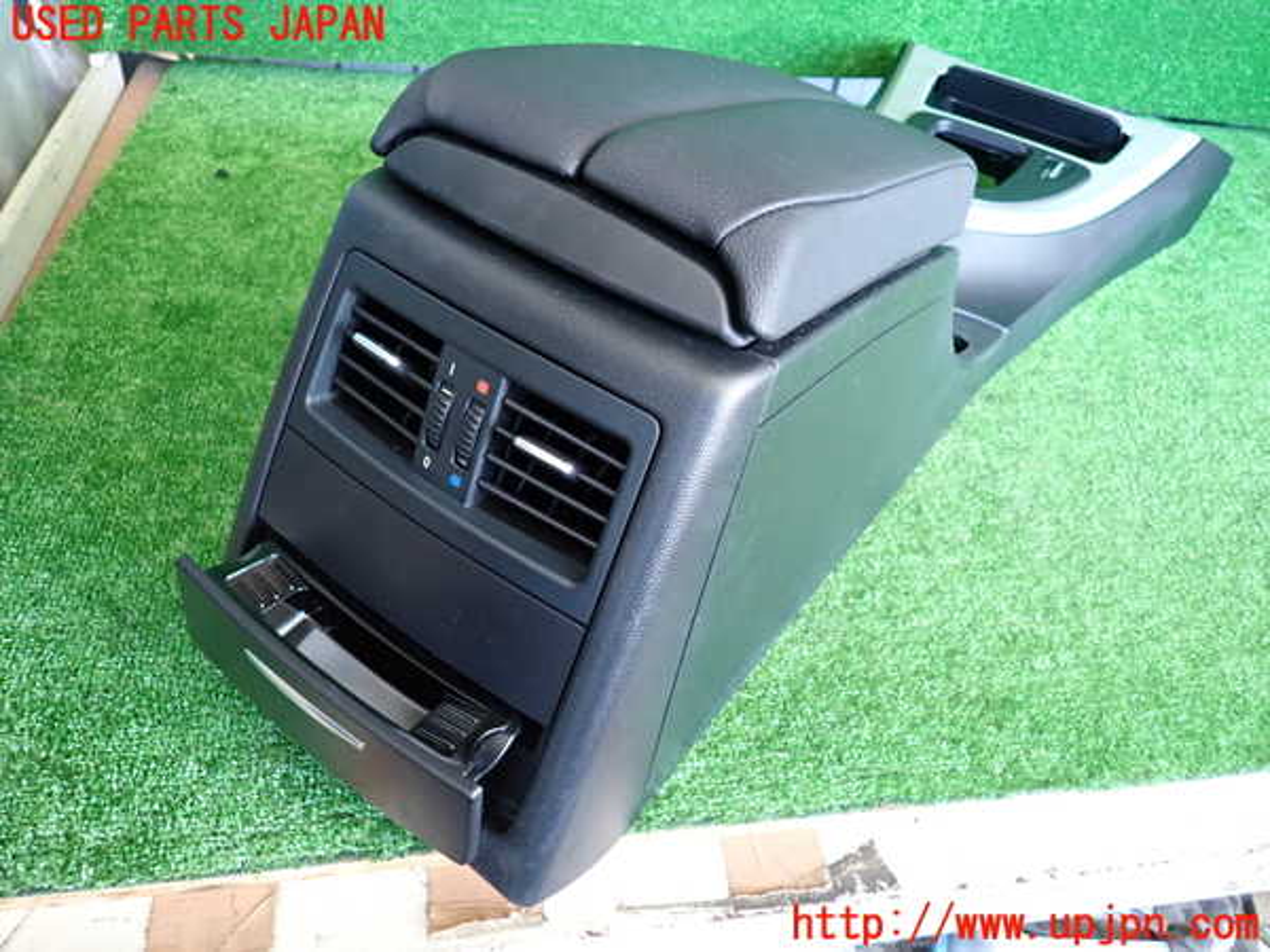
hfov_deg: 69.4
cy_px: 476
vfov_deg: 54.9
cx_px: 635
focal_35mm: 25
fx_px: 917
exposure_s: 1/30
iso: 250
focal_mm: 4.5
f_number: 2
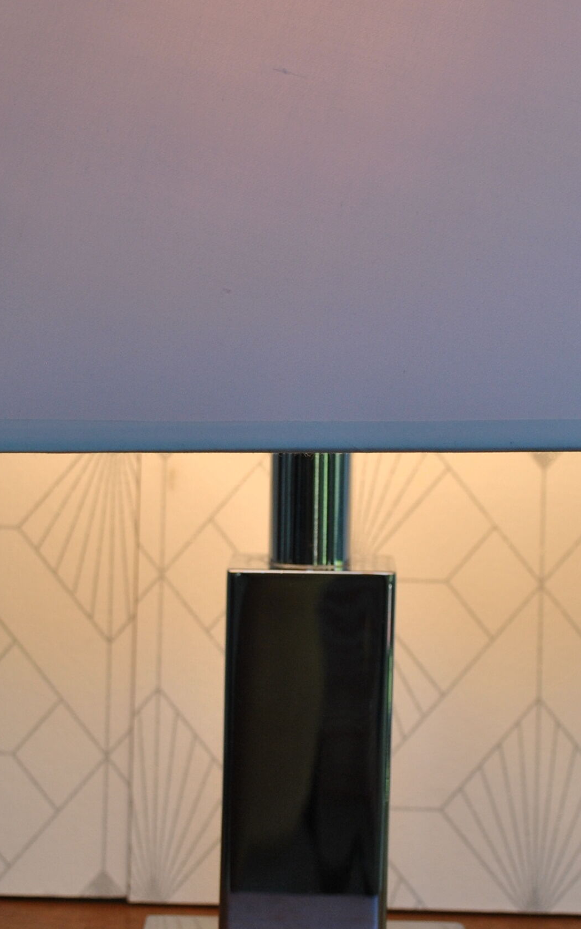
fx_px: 2686
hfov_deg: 12.3
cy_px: 499
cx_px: 297
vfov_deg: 19.6
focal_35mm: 106
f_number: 5.6
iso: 200
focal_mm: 30
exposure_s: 1/125
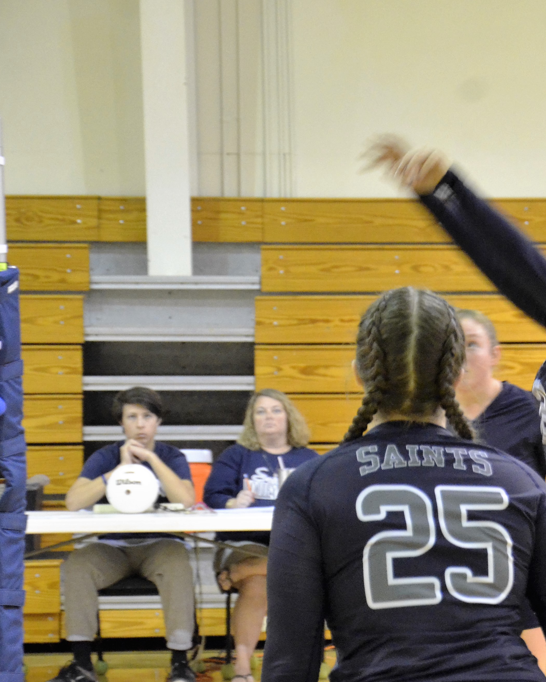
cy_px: 350
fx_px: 4222
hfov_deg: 7.4
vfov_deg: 9.2
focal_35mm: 209
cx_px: 594
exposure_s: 1/40
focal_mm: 80
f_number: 5.3
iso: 4000
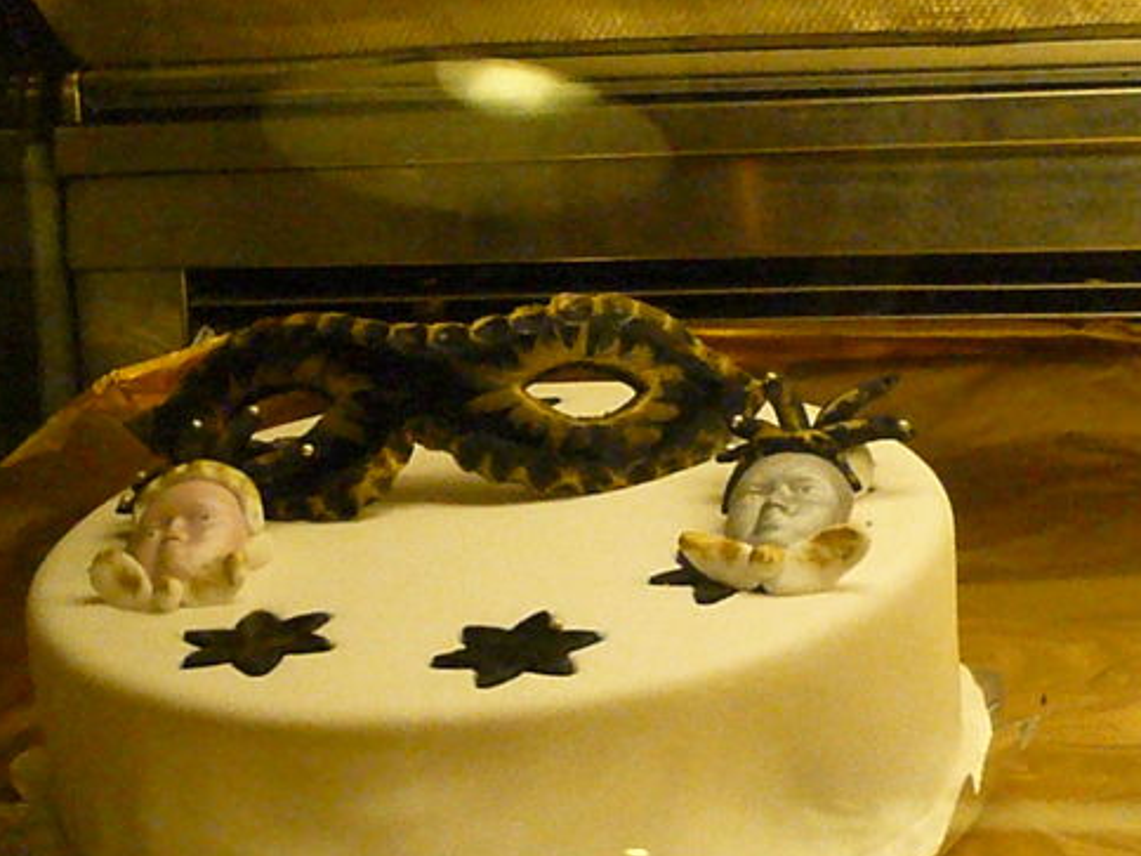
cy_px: 569
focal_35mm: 98
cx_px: 493
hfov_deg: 20.0
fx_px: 3230
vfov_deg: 15.1
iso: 3200
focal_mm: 12
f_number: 4.7
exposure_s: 1/400
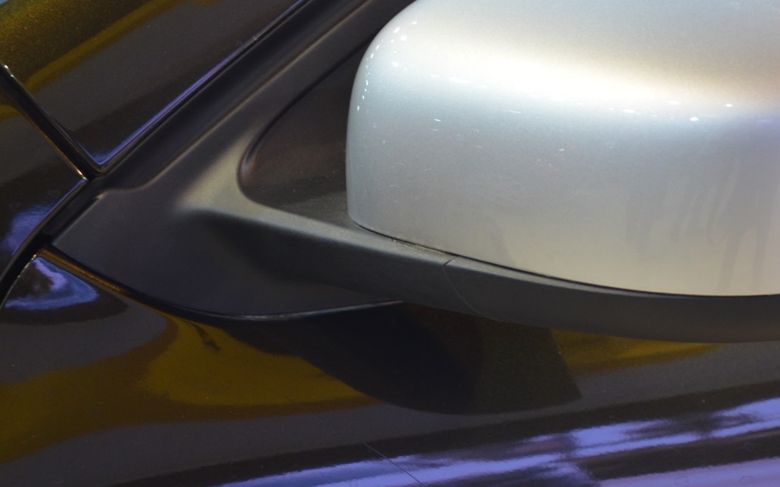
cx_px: 522
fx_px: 1552
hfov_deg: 28.0
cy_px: 151
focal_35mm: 73
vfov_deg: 17.8
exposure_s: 1/60
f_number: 5
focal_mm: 34
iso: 560
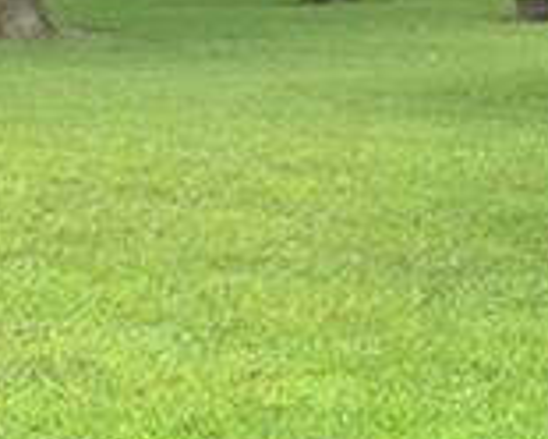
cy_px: -235
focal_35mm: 167
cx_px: 1054
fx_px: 2709
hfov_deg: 10.7
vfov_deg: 9.0
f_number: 7.1
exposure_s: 1/200
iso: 200
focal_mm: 18
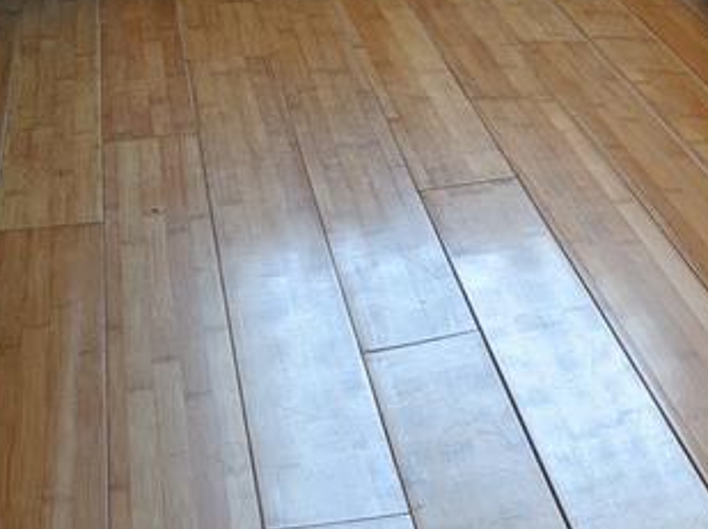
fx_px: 1389
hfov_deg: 27.8
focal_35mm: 68
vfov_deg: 20.7
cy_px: 562
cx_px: 603
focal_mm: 4.44
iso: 125
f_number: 1.8
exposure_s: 1/24
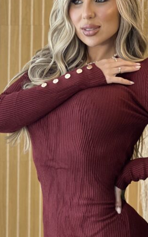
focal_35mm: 154
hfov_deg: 8.5
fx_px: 995
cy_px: 164
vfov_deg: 13.6
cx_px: 97
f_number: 2.8
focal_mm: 9
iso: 200
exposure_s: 1/120
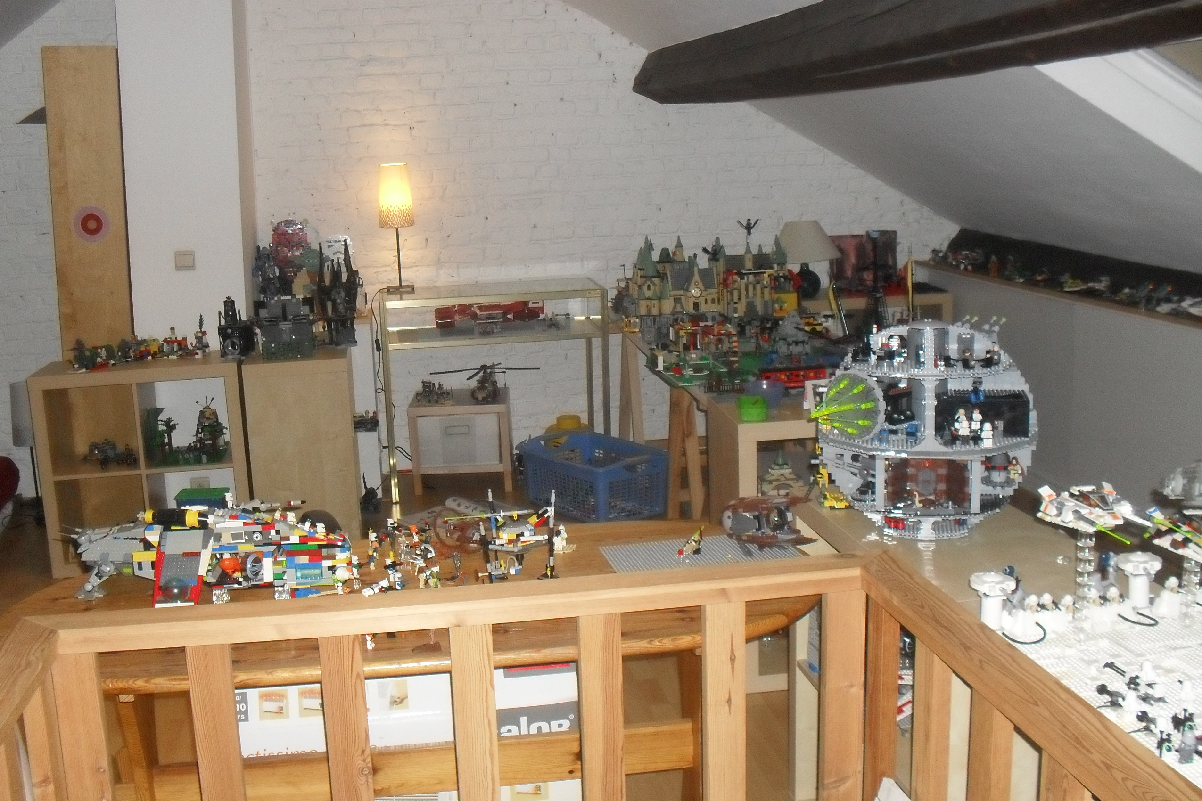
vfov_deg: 35.9
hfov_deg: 51.9
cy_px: 381
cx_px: 599
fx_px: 1235
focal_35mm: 37
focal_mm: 6.3
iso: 240
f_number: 3.2
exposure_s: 1/45
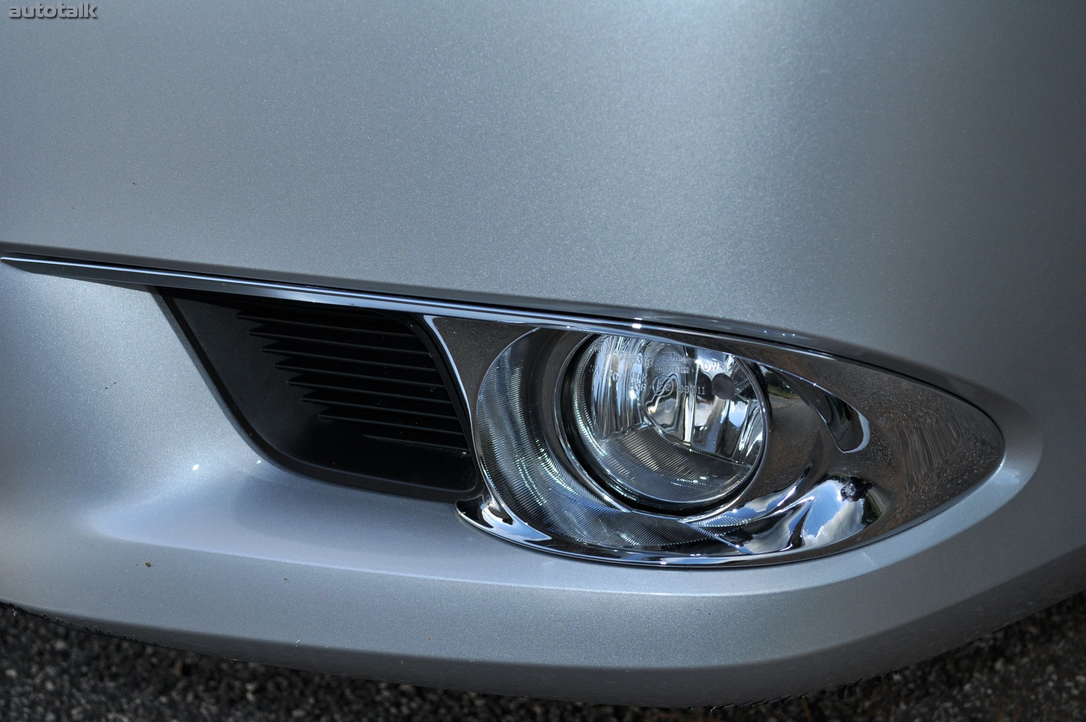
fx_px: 1582
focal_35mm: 52
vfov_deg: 25.7
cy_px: 361
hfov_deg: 37.9
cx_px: 543
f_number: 5.6
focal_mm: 35
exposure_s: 1/200
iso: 200
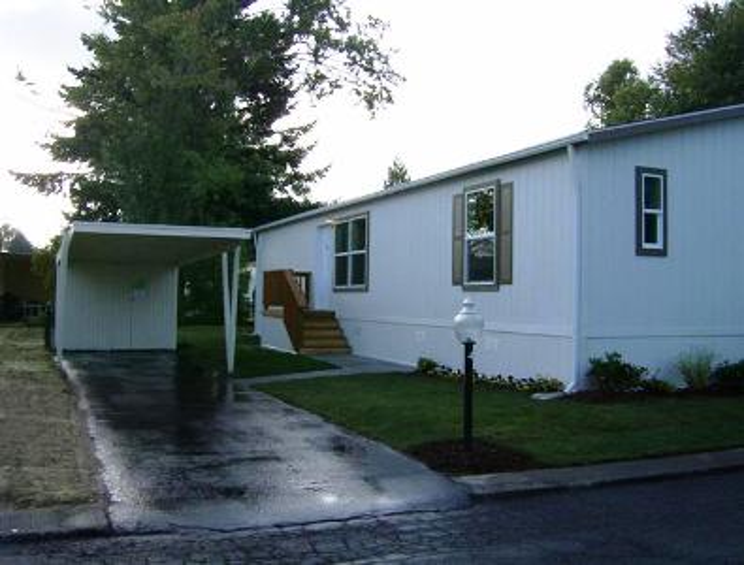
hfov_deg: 51.2
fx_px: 777
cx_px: 372
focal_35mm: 36
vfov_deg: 40.0
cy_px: 282
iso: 100
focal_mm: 6
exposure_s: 1/381
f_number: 4.7
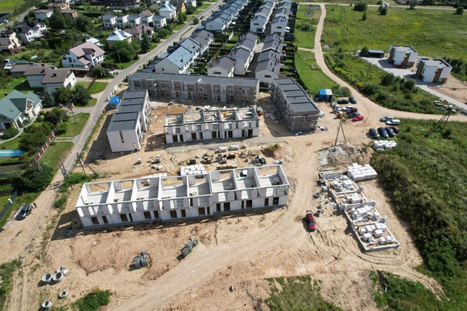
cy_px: 156
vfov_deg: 57.2
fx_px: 285
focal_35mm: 22
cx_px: 234
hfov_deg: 78.6
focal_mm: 8.38
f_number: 2.8
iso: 120
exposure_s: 1/2500
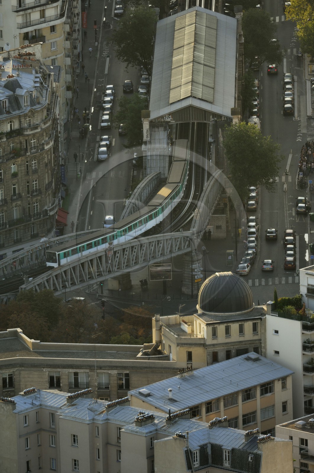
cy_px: 236
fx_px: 5905
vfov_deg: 4.6
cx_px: 157
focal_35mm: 450
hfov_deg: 3.0
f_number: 4
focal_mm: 300
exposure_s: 1/320
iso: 100
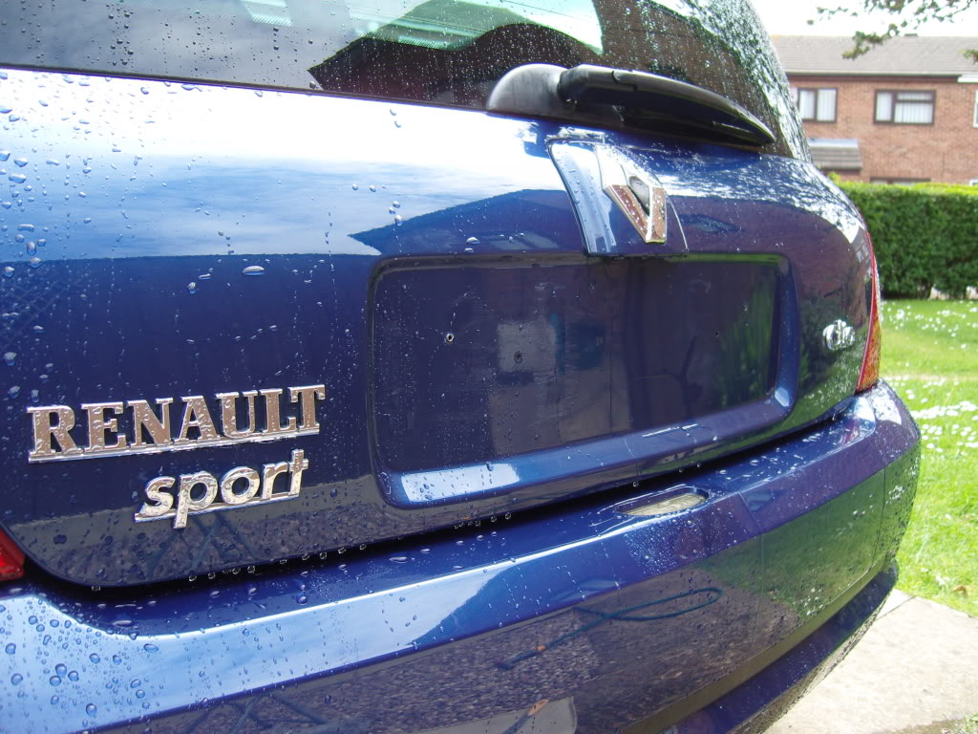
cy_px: 367
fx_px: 961
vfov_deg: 41.8
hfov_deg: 54.0
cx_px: 489
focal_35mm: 34
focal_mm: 7.3
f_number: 2.8
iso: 100
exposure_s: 1/200
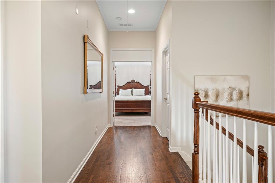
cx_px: 138
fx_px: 172
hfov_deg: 77.3
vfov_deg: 56.1
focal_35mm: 22
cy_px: 92
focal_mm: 22.5
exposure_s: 1
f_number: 8
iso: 400
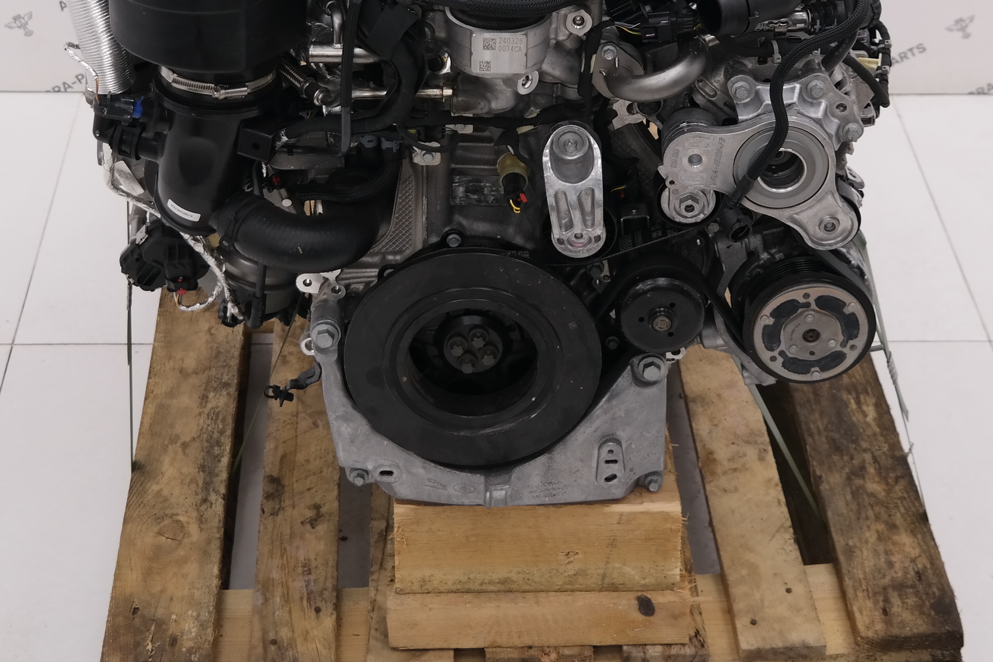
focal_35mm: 74
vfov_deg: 17.9
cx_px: 523
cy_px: -15
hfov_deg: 27.3
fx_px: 2041
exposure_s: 1/100
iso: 200
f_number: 4
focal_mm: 24
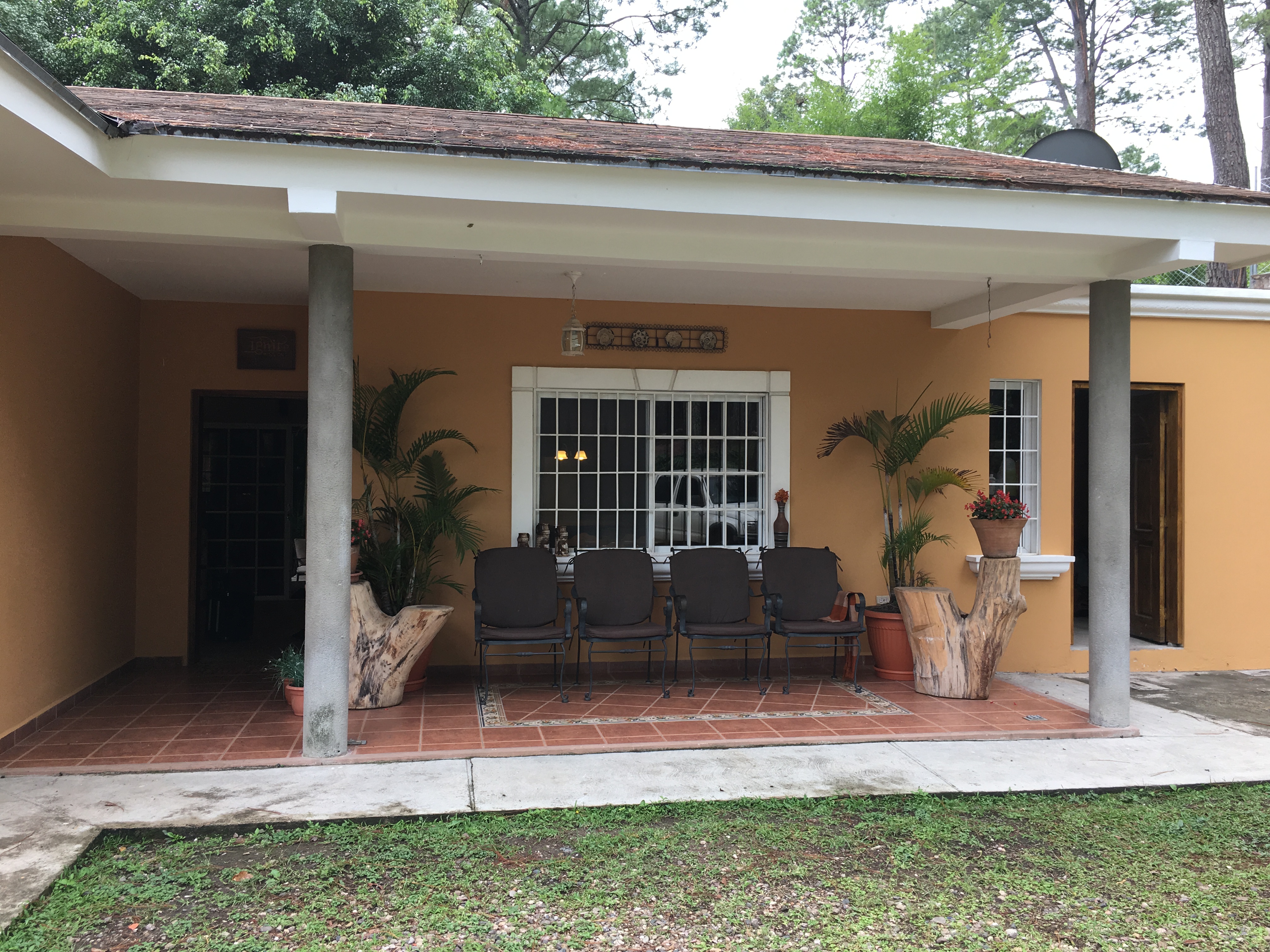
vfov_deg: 48.2
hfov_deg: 61.7
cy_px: 476
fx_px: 1064
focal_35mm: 29
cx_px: 635
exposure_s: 1/158
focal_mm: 4.15
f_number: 2.2
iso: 25
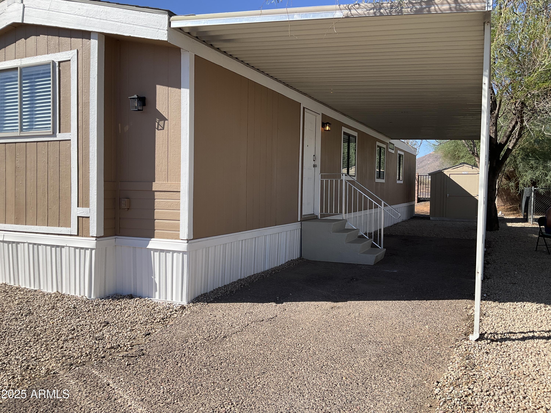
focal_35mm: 29
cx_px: 276
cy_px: 206
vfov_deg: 48.2
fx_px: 462
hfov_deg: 61.7
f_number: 1.8
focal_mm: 3
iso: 25
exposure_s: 1/1534
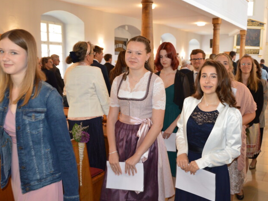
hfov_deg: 48.2
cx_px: 145
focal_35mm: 39
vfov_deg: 37.1
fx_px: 299
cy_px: 112
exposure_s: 1/60
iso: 900
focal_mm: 21
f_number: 3.8
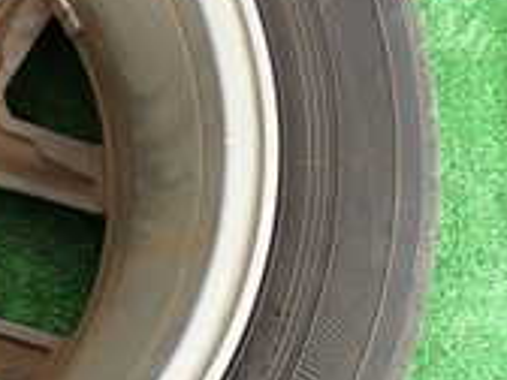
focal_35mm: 114
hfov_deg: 15.9
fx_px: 1670
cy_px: 175
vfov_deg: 13.0
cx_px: -247
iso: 250
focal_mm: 5.79
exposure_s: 1/125
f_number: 2.4
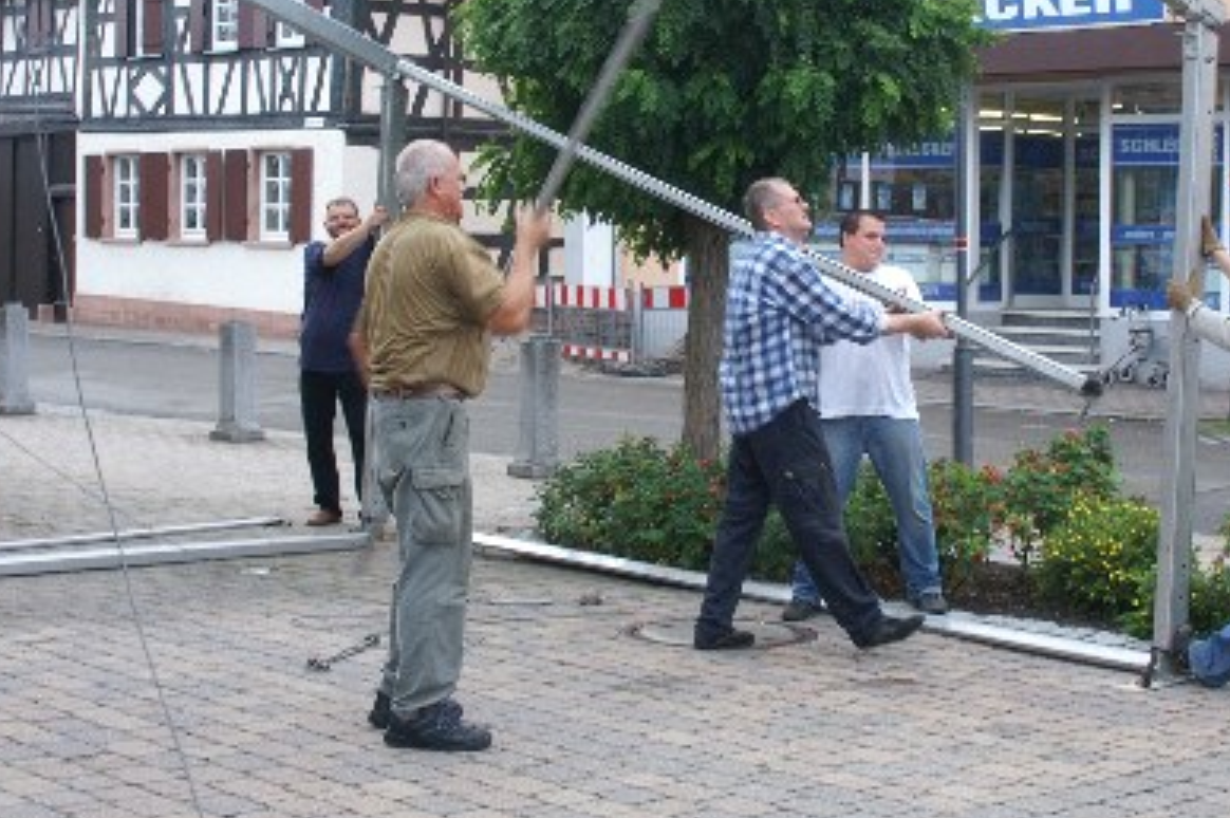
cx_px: 754
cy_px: 230
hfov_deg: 30.9
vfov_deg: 20.8
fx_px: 2219
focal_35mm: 65
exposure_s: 1/30
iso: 160
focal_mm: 28
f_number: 10
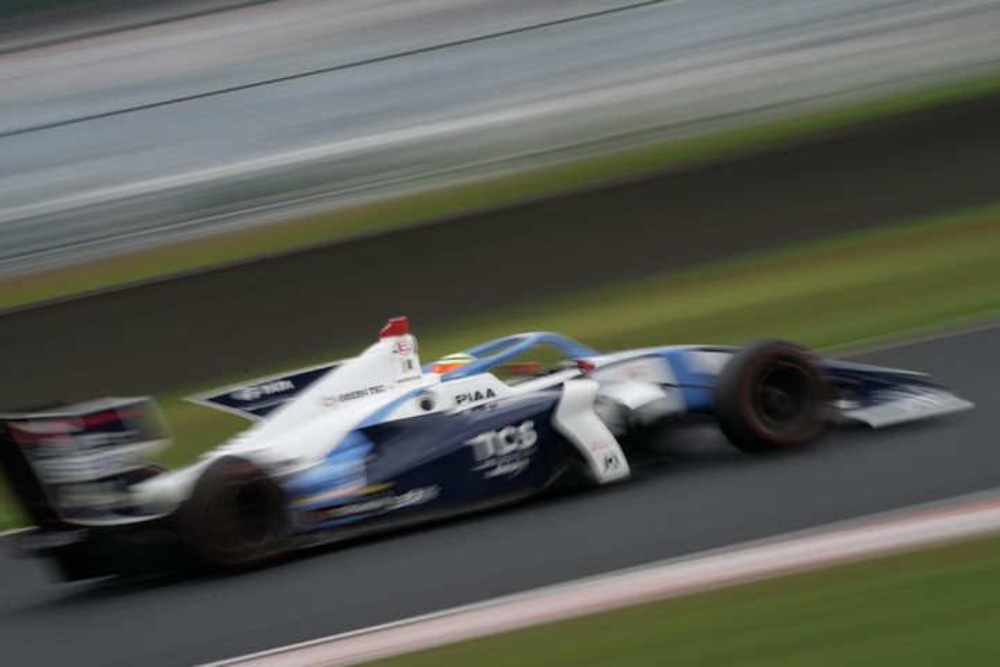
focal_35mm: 200
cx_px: 500
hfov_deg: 10.3
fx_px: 5555
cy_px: 334
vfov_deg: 6.9
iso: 50
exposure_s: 1/8
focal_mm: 200
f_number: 22
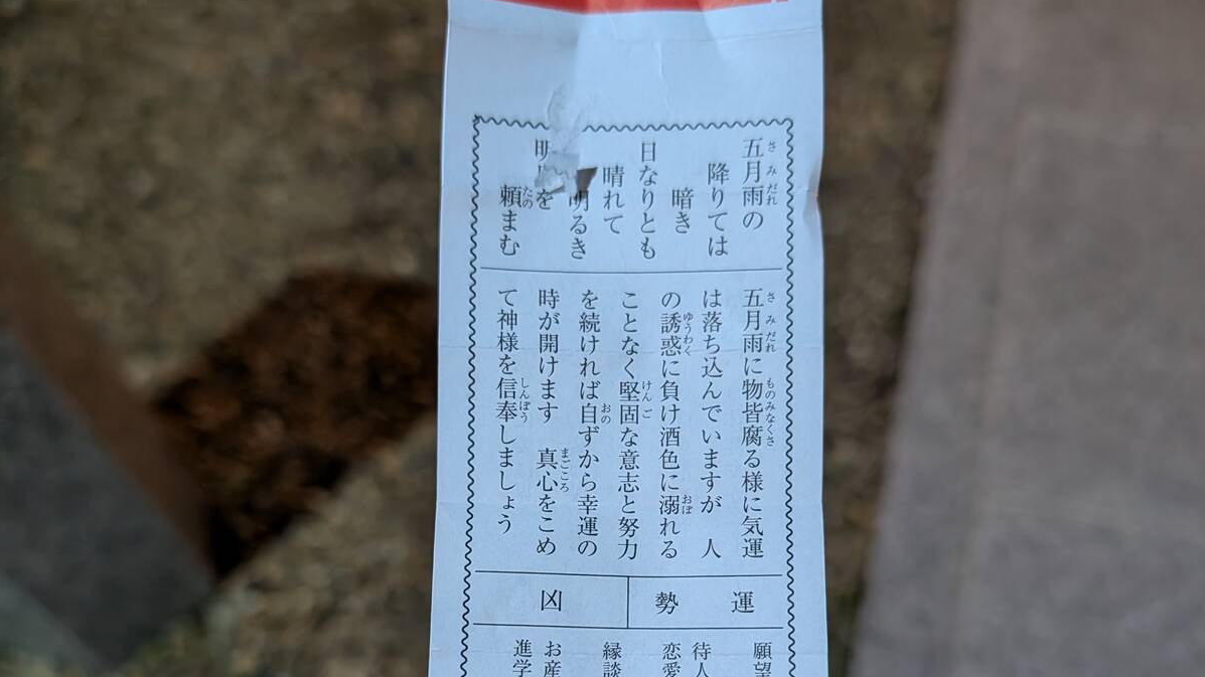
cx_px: 605
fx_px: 1118
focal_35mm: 35
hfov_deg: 56.6
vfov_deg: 32.2
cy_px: 597
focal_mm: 6.9
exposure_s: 1/120
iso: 995
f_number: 1.68
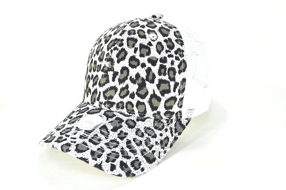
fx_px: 286
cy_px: 95
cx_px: 143
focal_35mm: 36
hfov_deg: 53.2
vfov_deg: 36.8
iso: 200
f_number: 7.1
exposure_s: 1/200
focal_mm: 24
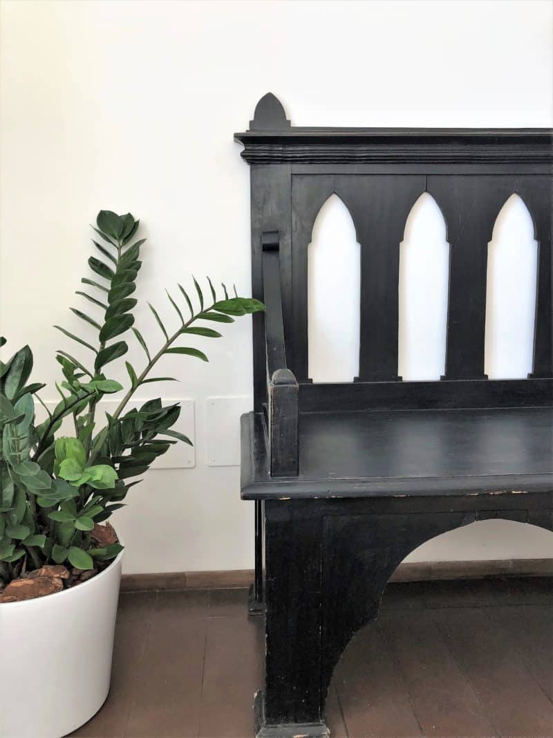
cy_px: 369
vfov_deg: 63.4
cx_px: 276
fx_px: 597
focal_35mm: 28
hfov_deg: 49.7
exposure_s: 1/120
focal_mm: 3.99
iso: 40
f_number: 1.8
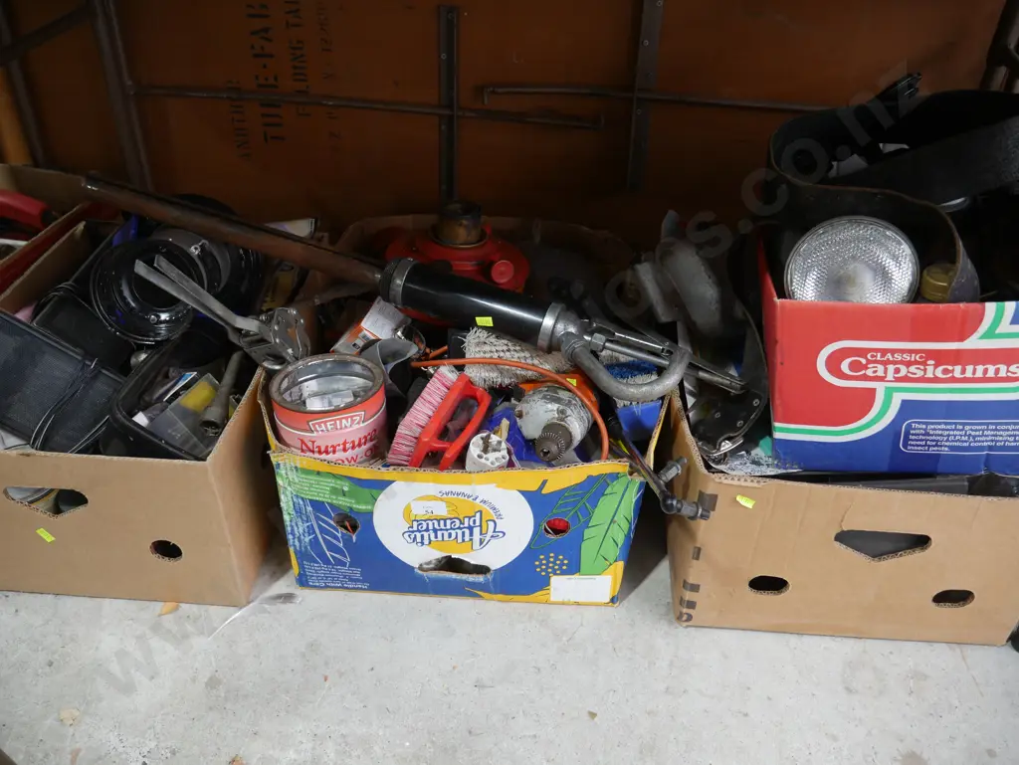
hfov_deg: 63.4
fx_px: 825
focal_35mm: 28
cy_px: 382
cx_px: 510
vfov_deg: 49.8
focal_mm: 14
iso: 200
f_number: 3.5
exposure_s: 1/60
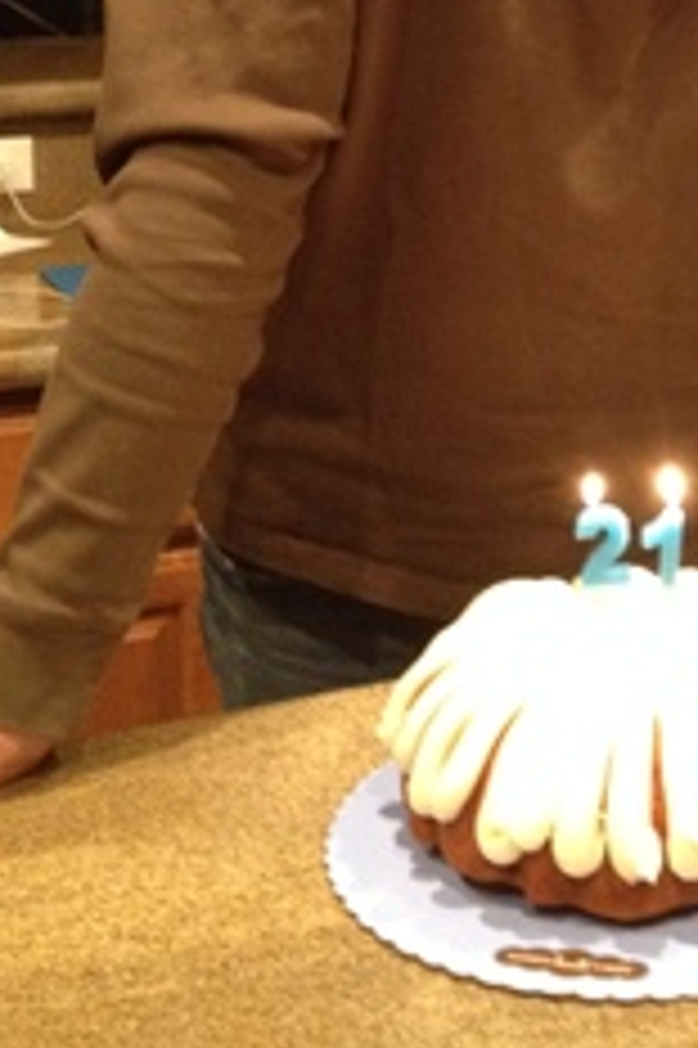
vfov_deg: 26.3
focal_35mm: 75
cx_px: 644
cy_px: 148
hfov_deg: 17.8
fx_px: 2184
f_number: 2.4
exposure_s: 1/15
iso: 400
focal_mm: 4.28
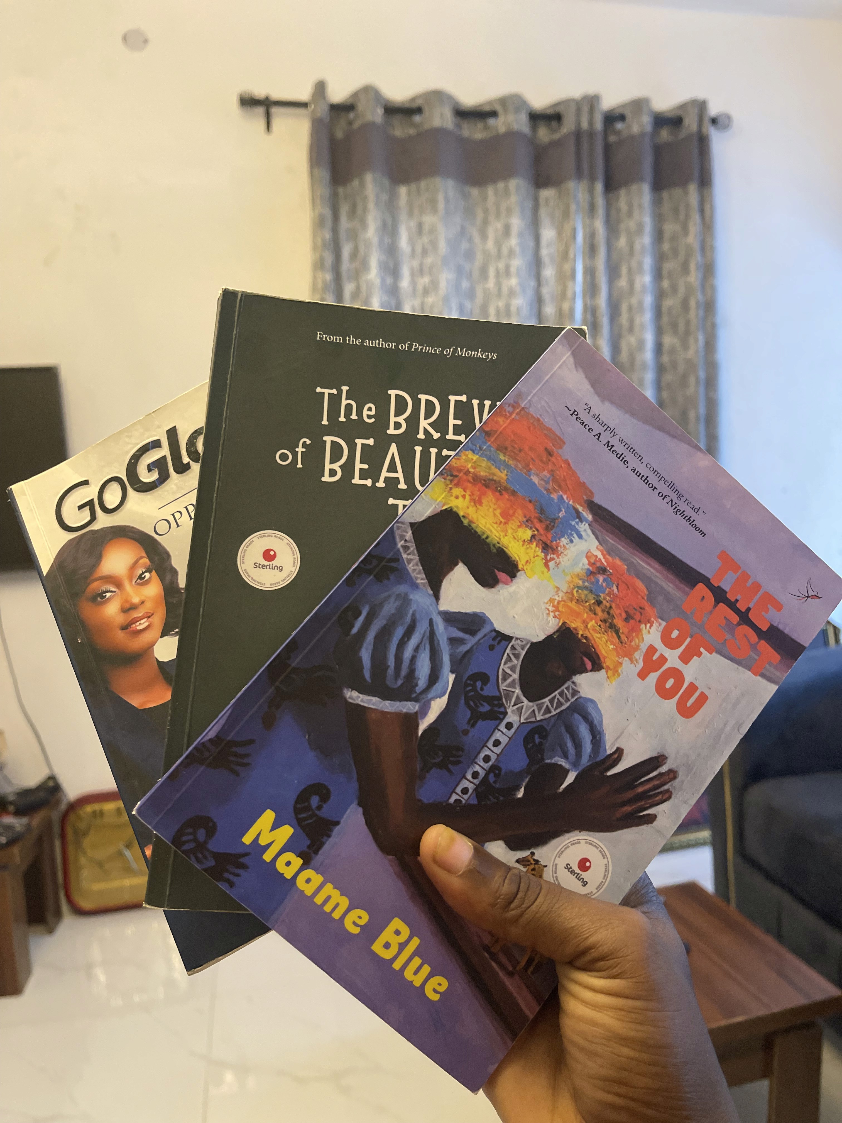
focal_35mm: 26
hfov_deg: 53.1
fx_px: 843
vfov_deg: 67.3
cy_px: 562
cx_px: 421
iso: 320
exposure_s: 1/50
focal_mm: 5.1
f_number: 1.6
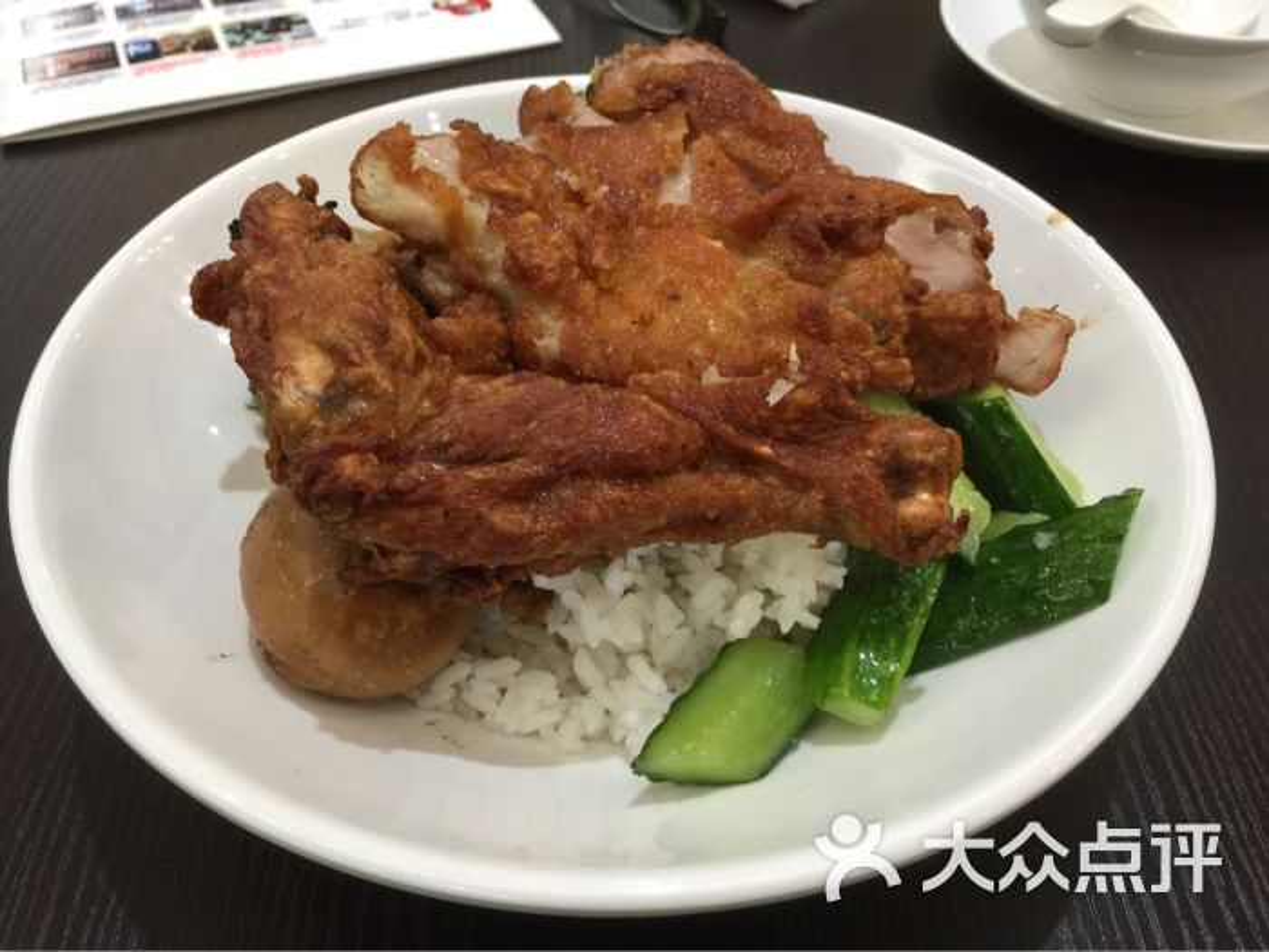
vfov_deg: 48.2
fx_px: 1063
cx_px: 634
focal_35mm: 29
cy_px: 476
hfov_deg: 61.7
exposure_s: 1/33
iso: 80
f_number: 2.2
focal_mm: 4.15
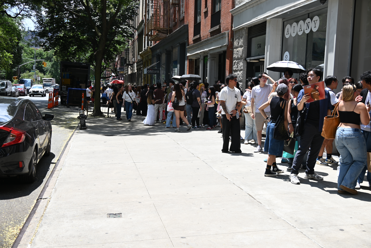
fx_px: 402
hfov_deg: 49.5
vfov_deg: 34.2
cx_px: 186
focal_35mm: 39
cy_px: 124
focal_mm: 39
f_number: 6.3
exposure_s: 1/250
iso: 125
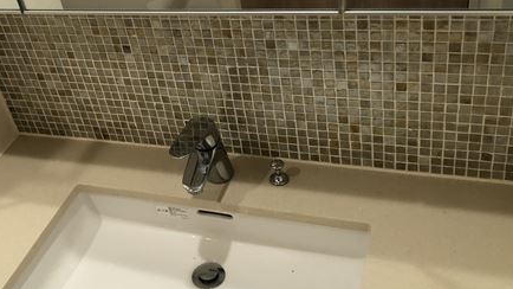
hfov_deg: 45.0
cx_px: 183
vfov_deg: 26.5
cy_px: 113
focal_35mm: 45
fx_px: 612
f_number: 1.8
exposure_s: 1/20
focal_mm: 3.99
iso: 40
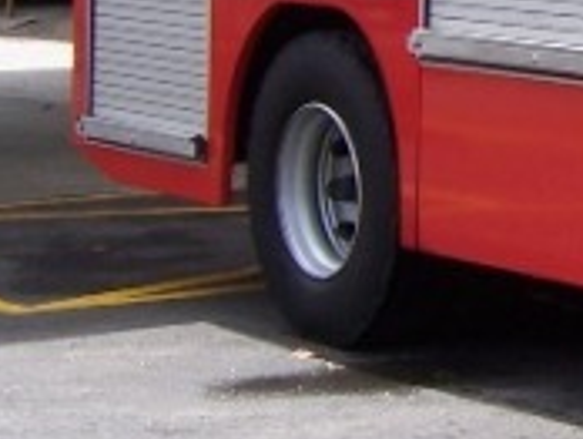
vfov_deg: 8.4
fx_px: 2951
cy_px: -107
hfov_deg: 10.6
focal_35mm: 175
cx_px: 1024
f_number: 5.6
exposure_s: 1/250
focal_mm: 7.3
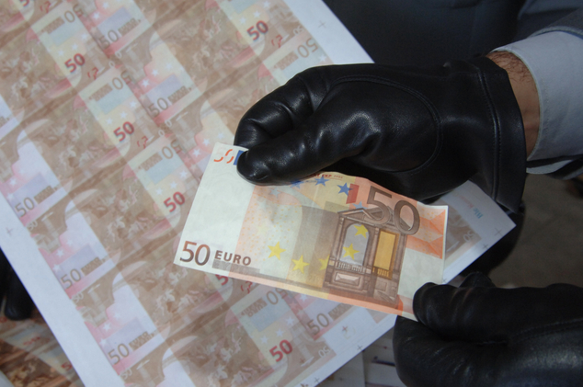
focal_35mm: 45
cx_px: 276
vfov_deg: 29.8
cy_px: 197
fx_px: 728
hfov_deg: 43.6
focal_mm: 24
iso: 400
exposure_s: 1/60
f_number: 5.6
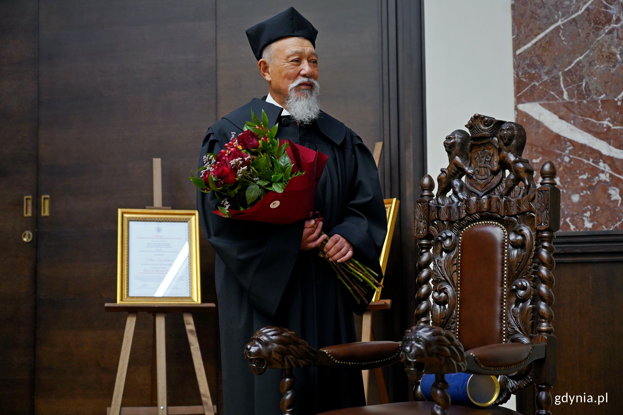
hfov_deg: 31.9
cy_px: 208
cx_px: 312
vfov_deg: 21.6
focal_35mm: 63
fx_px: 1090
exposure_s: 1/160
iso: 1600
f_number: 4
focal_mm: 63
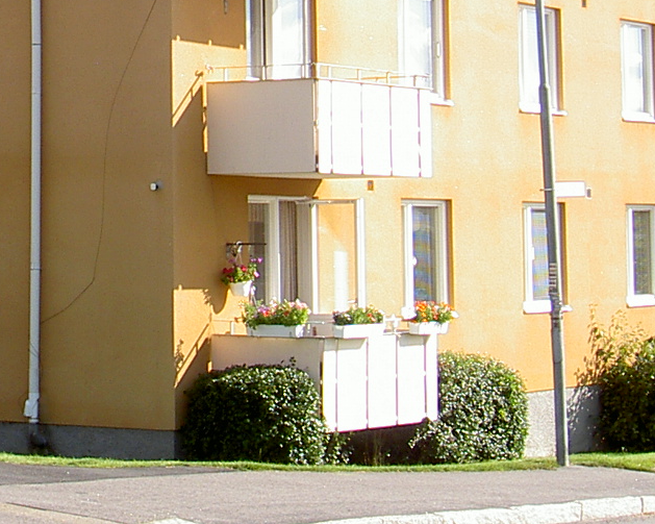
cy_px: -82
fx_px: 2403
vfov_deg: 12.2
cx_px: -174
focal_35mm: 124
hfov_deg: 14.9
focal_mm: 8
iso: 100
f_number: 4.7
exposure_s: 1/200
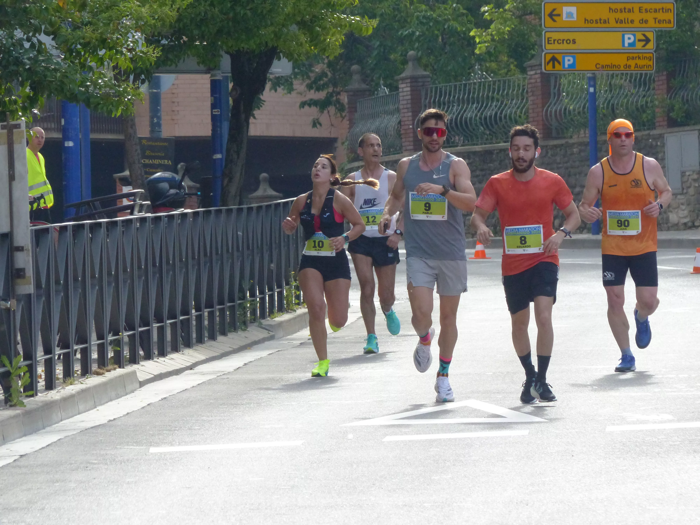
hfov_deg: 5.7
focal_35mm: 345
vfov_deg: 4.3
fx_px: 6977
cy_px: 262
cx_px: 350
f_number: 4
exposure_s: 1/1600
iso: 400
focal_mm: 62.1
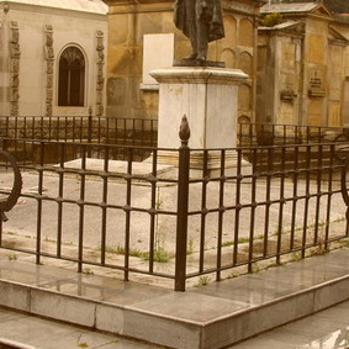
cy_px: 136
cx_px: 165
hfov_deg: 22.8
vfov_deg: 22.7
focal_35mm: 76
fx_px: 867
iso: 50
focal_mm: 7.8
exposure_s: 1/250
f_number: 4
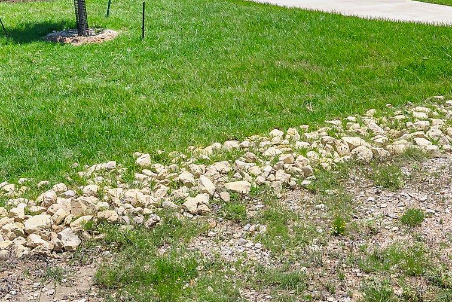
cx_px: 214
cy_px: -36
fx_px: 817
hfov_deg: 30.9
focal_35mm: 65
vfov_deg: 20.0
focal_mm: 24
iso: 160
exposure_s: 1/100
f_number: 11
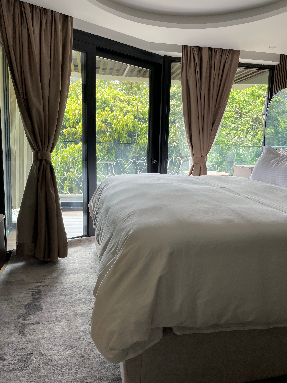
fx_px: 287
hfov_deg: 53.1
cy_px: 192
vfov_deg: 67.3
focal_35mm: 26
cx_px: 144
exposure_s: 1/121
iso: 32
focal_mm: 4.2
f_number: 1.6
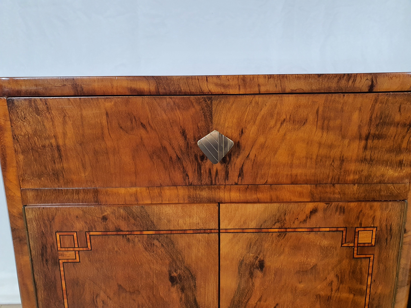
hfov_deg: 67.3
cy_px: 154
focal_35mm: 26
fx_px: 309
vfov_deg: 53.1
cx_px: 206
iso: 250
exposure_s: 1/50
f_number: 2.4
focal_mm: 4.3
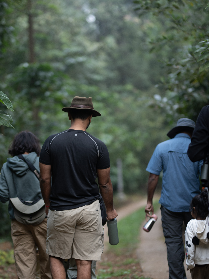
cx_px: 78
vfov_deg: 16.3
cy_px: 179
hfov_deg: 12.2
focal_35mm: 121
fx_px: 974
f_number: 1.4
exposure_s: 1/320
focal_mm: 85
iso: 200
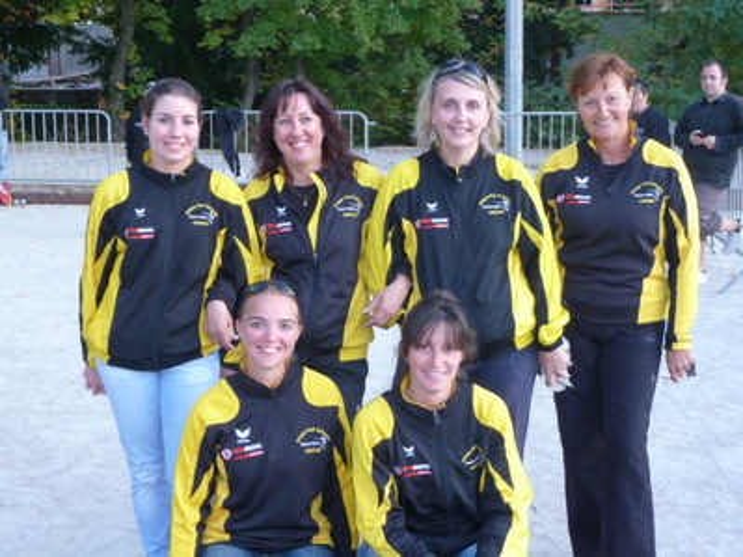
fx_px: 1180
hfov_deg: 34.9
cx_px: 372
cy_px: 278
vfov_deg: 26.5
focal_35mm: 55
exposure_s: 1/30
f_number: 3.9
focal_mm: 9.1
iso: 200
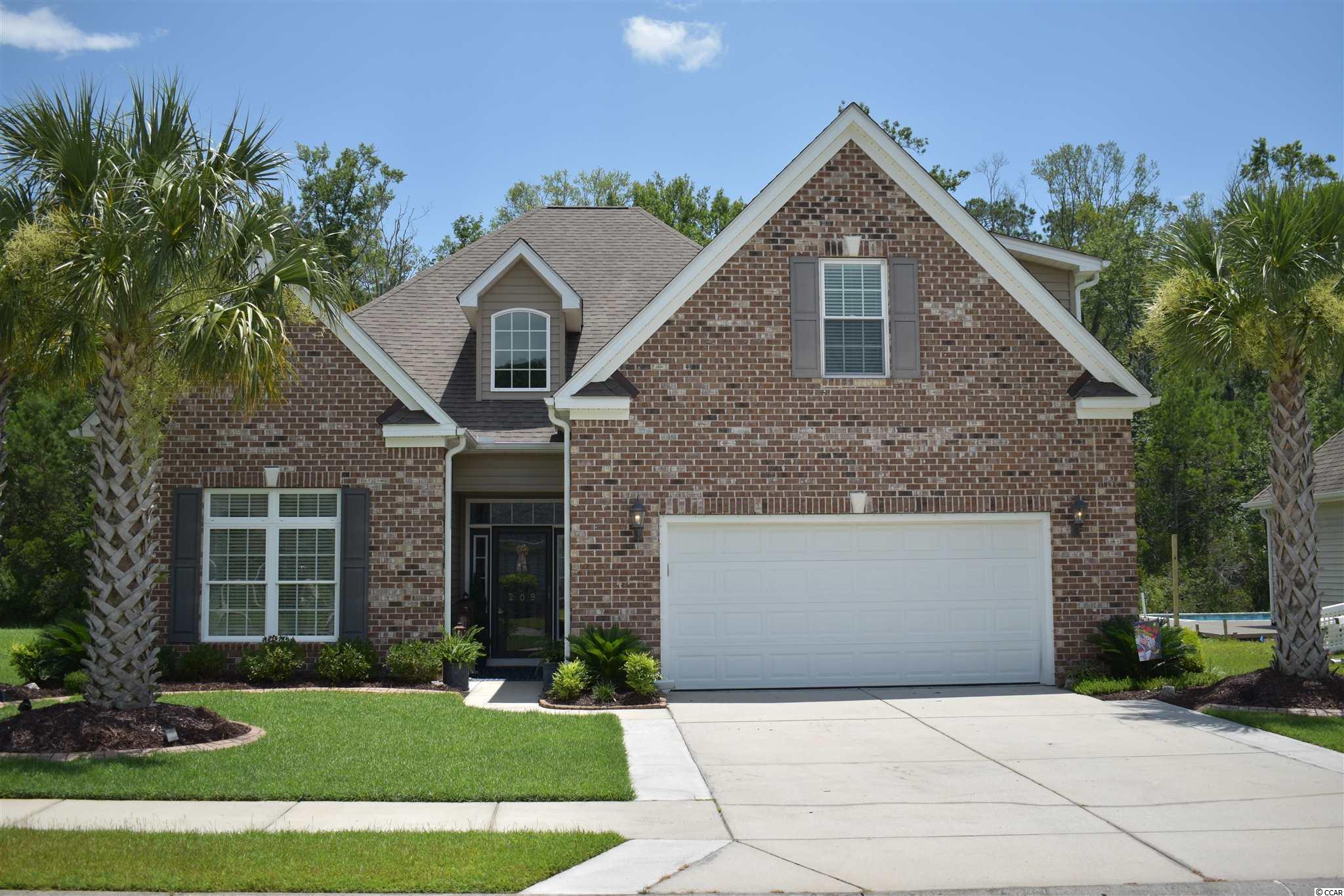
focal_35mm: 34
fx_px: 1288
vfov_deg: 38.4
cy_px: 448
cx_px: 672
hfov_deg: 55.1
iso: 100
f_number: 3.8
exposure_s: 1/1000
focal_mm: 23
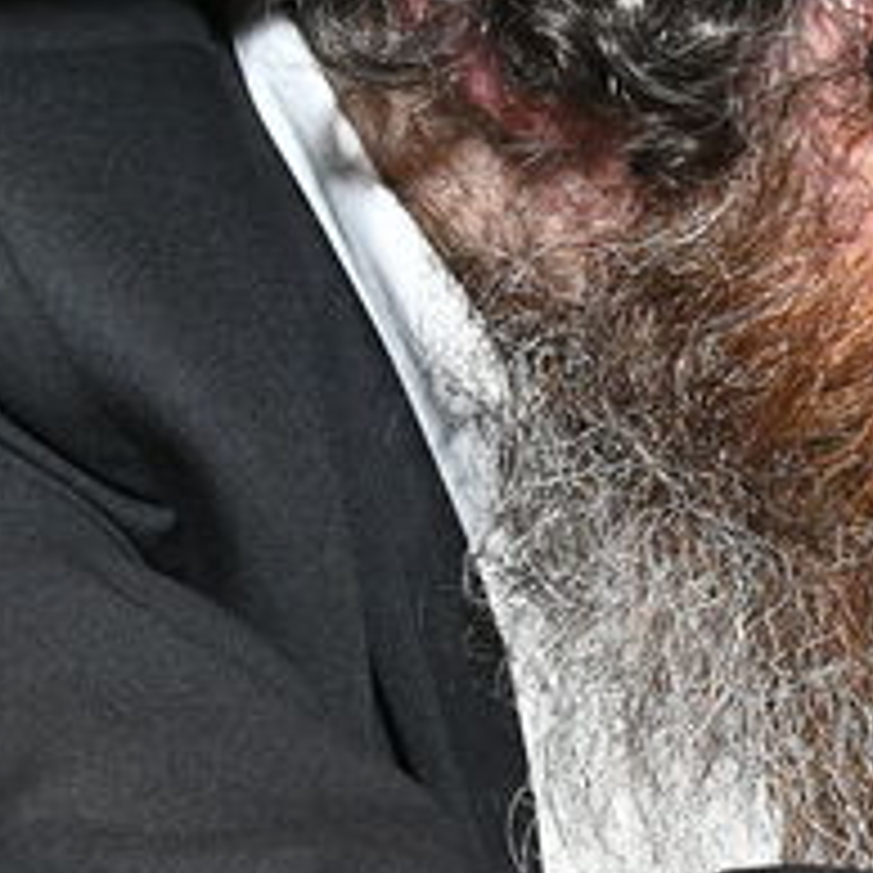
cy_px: 259
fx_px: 4908
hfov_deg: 10.0
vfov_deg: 10.2
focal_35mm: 172
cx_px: 1134
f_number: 5.6
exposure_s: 1/160
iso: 3200
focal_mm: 28
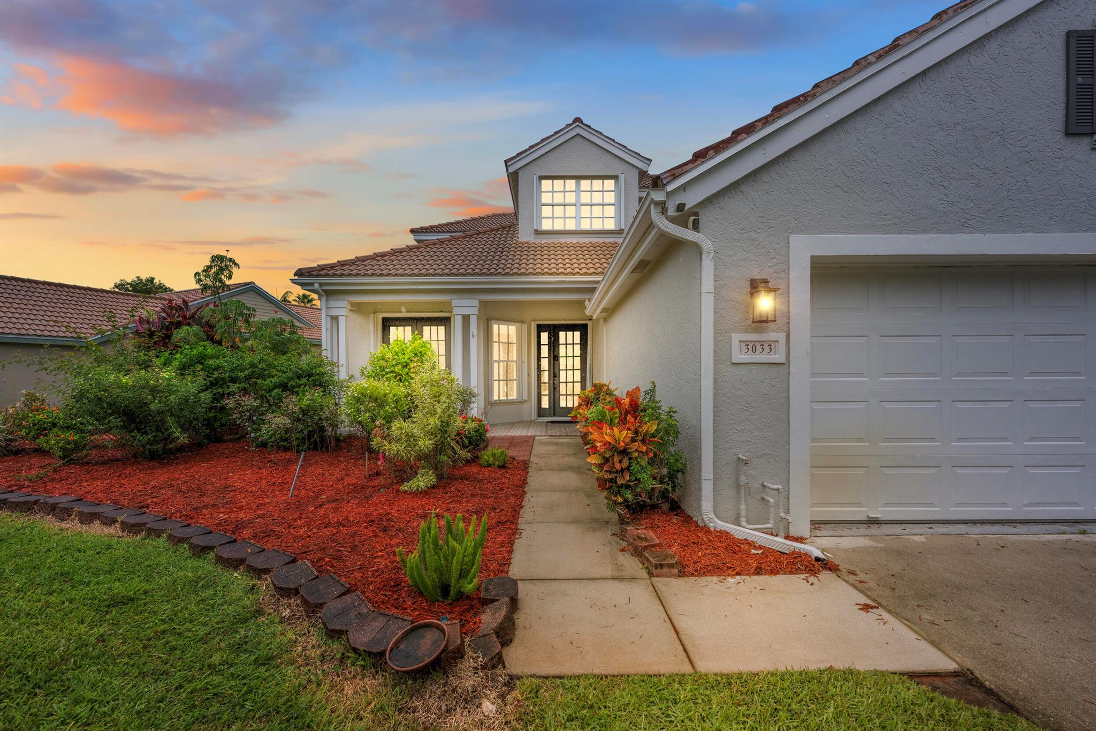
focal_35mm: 14
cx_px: 548
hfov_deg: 104.3
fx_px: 426
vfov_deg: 81.2
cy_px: 366
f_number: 8
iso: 500
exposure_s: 1/1000
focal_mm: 14
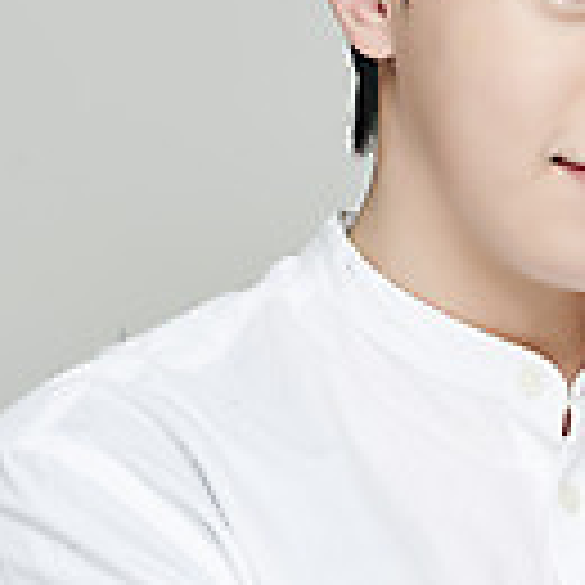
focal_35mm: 524
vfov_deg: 3.3
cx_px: 547
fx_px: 10019
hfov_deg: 3.3
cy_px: 400
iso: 64
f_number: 8
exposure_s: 1/125
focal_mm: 200
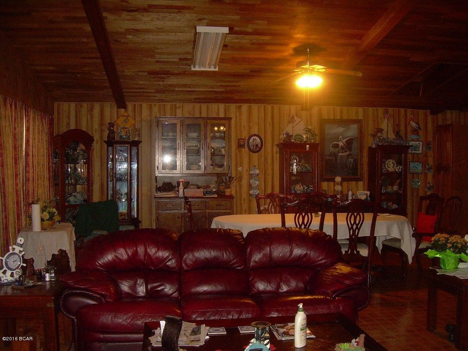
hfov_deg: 49.0
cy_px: 176
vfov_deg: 37.7
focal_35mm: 38
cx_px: 234
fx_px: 514
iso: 200
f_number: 2.8
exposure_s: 1/60
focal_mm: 6.3
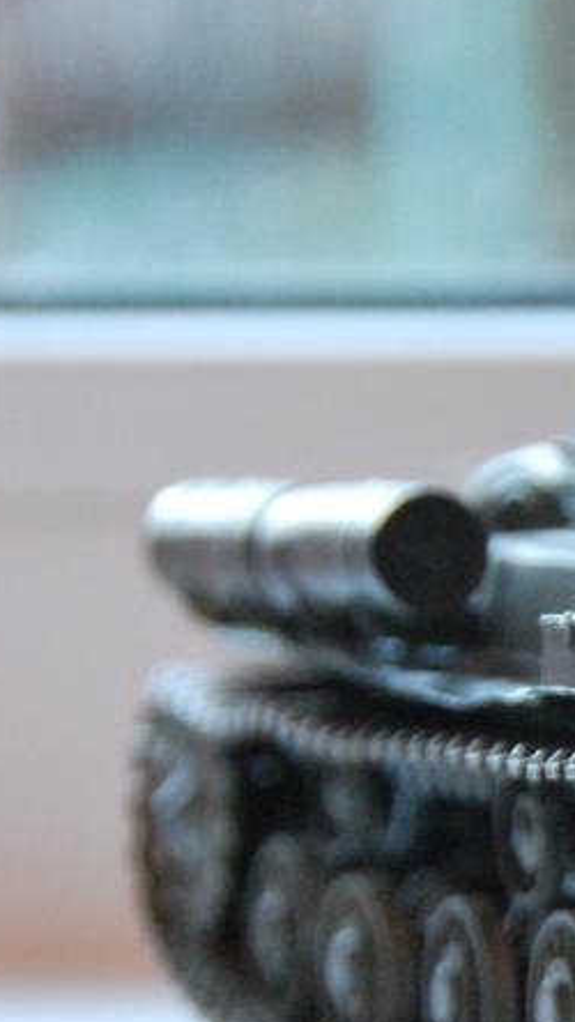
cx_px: 1109
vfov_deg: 7.4
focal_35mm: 290
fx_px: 7855
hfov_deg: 4.1
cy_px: 756
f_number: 5.3
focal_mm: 80
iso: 1400
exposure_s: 1/125
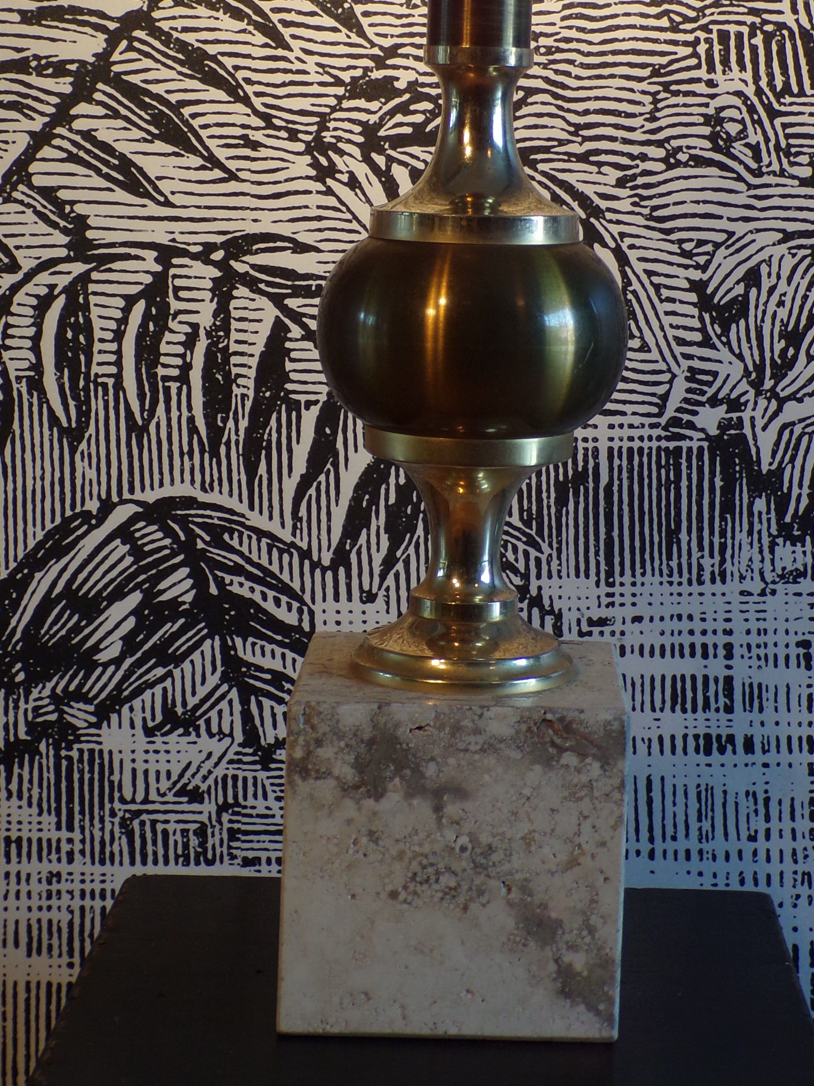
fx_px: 2352
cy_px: 287
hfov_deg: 19.6
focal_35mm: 75
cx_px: 479
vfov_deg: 25.7
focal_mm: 8.7
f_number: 3.5
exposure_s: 1/34
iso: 125
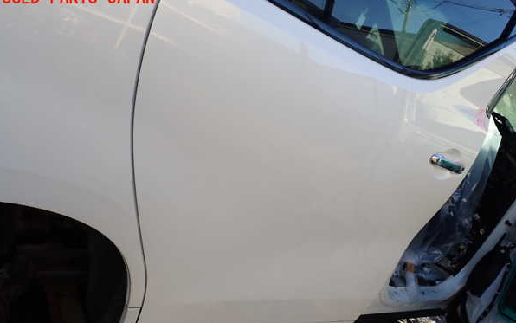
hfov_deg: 59.6
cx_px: 257
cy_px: 182
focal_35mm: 32
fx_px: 450
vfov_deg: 39.4
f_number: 3.2
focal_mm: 5.4
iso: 100
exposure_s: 1/250
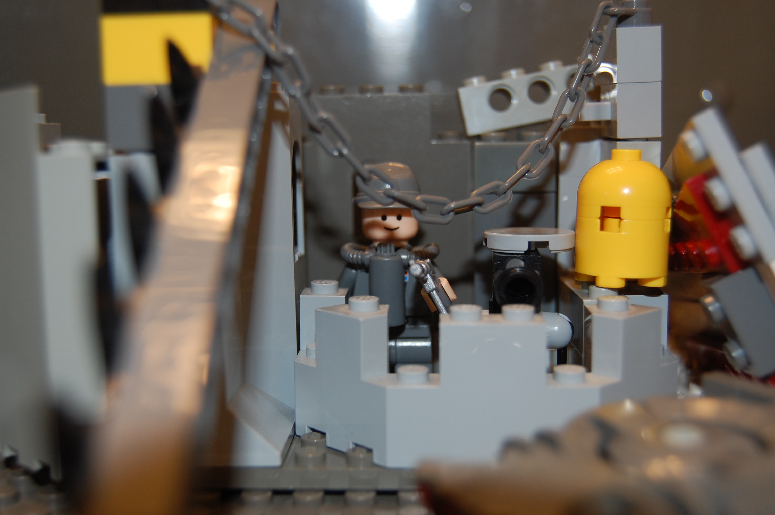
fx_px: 1032
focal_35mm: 48
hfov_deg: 41.1
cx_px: 388
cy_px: 258
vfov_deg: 28.0
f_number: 4.5
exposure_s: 1/60
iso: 220
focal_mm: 32
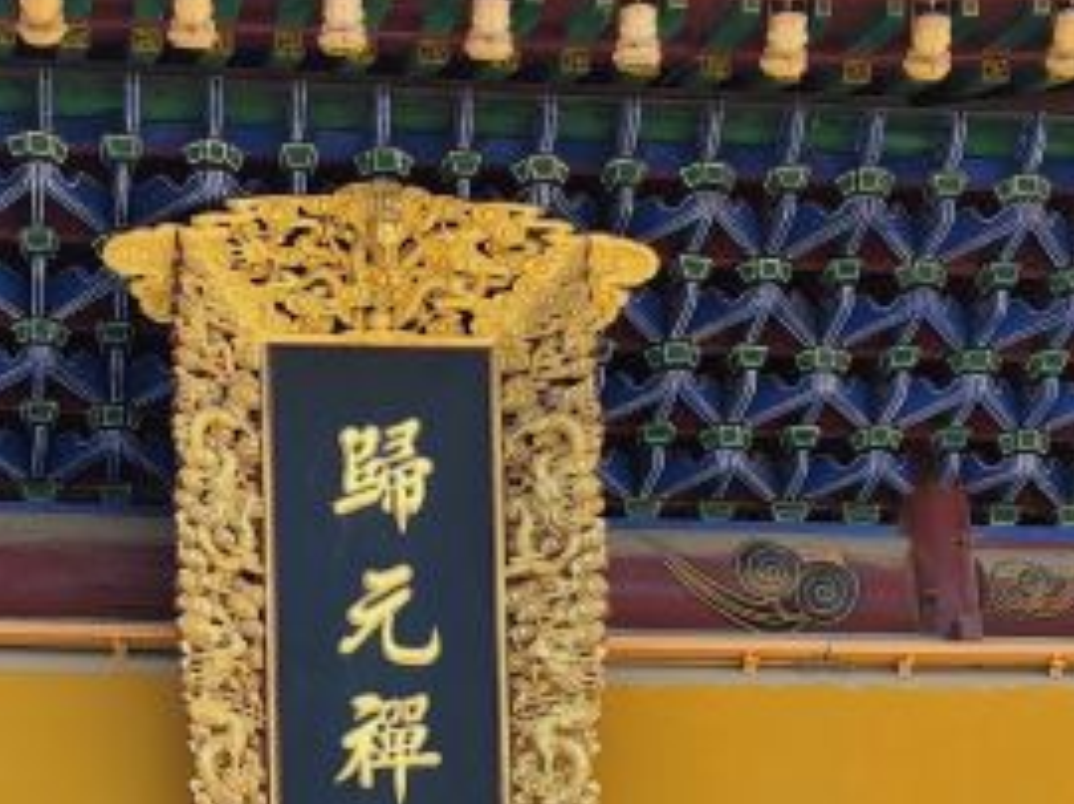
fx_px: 2759
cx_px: 267
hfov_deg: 21.8
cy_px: 1381
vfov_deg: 14.8
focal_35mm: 89
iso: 50
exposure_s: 1/1938
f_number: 1.9
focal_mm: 6.92
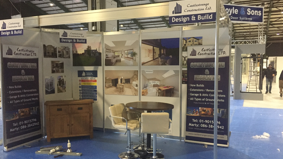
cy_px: 86
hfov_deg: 61.0
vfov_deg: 36.7
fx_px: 240
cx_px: 142
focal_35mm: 32
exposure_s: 1/17
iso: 400
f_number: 2.2
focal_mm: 4.15
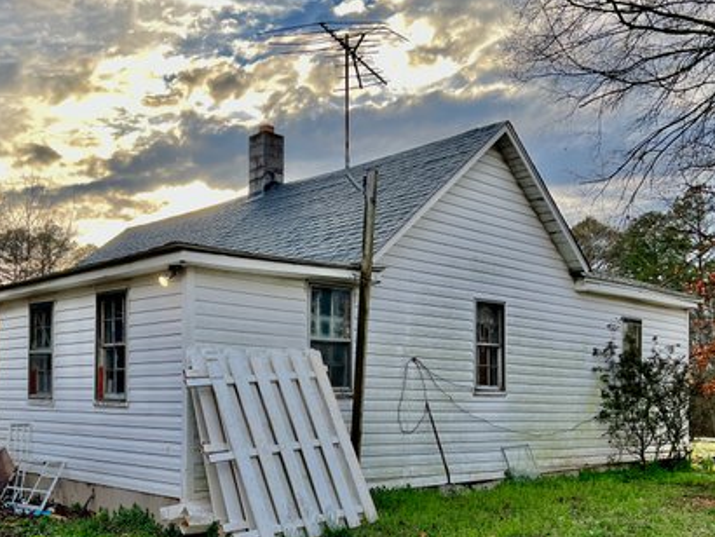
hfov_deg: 46.6
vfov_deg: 35.5
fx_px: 827
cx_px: 294
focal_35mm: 40
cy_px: 379
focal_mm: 5.7
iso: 50
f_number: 1.5
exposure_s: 1/909
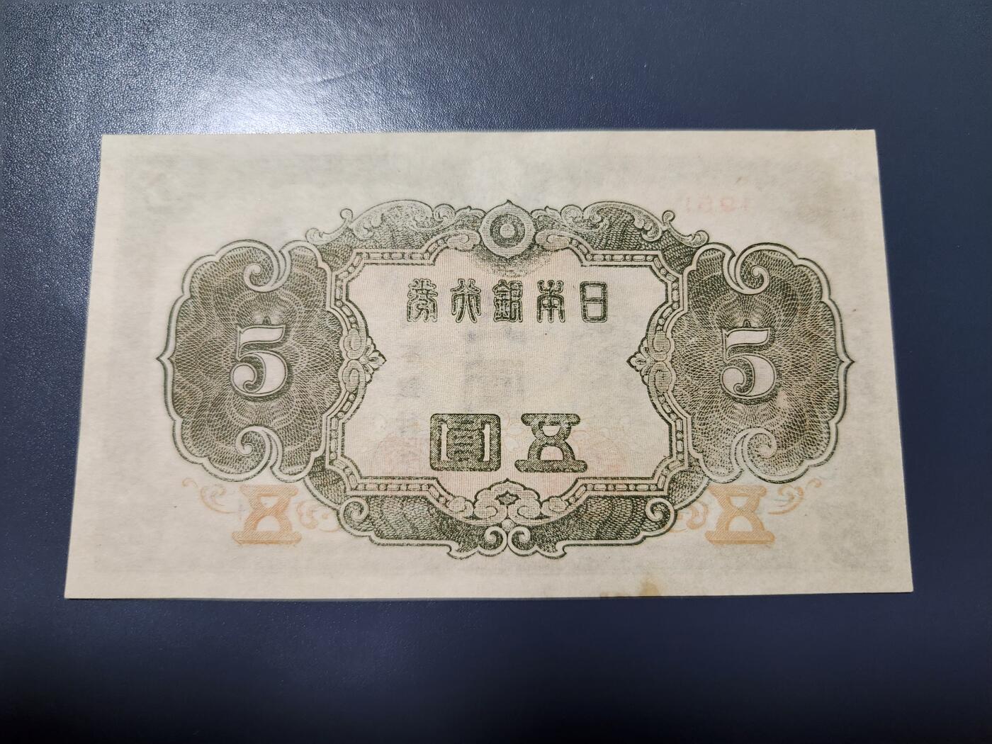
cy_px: 372
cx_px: 496
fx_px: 659
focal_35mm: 23
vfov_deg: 58.9
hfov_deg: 73.9
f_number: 1.8
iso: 500
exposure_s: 1/100
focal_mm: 5.4
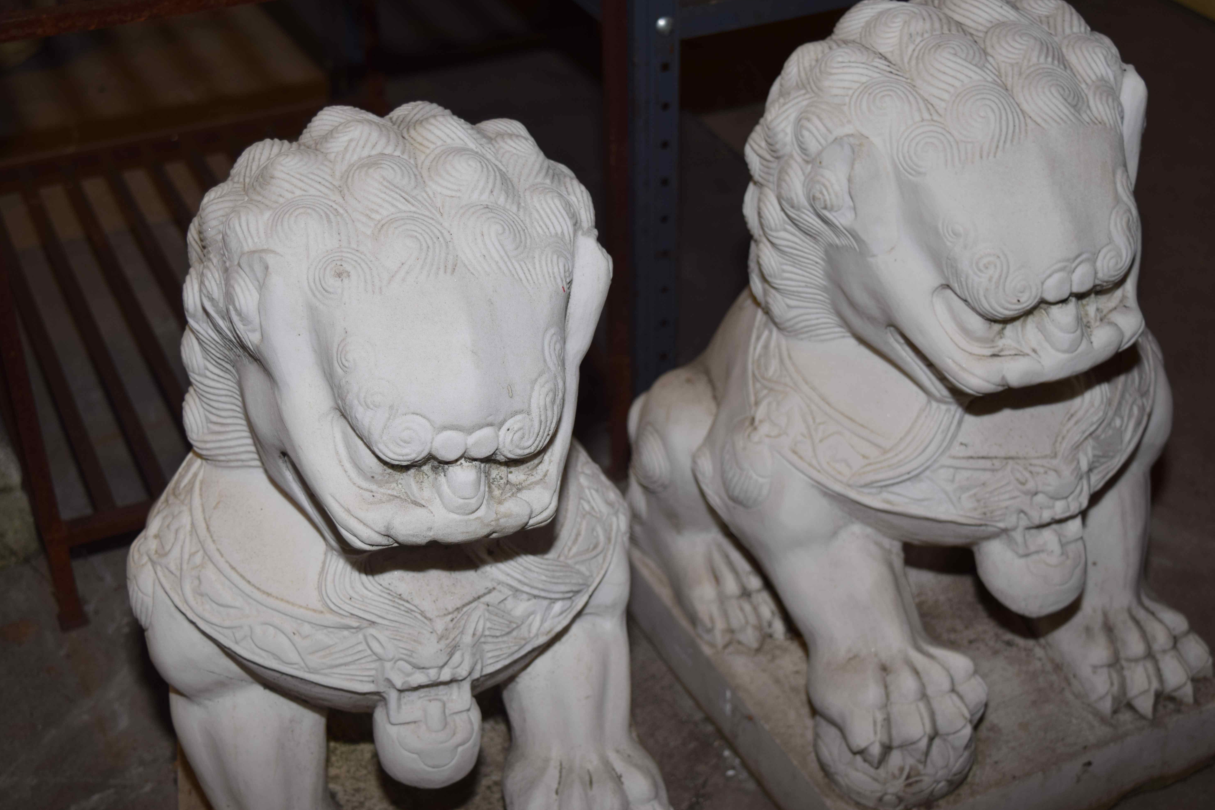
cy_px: 406
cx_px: 618
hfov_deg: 36.2
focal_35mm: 55
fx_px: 1856
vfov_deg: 24.6
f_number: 4.8
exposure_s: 1/100
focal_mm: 36
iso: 200
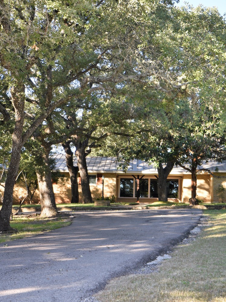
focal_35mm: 56
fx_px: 487
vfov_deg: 34.3
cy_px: 158
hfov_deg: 26.0
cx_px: 138
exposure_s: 1/200
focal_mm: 24
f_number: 5
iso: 280
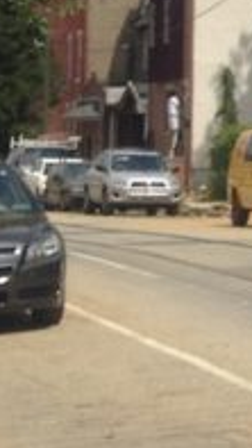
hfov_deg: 5.6
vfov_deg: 10.7
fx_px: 2349
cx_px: 865
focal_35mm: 198
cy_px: -89
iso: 50
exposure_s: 1/2304
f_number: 2.4
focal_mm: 4.28
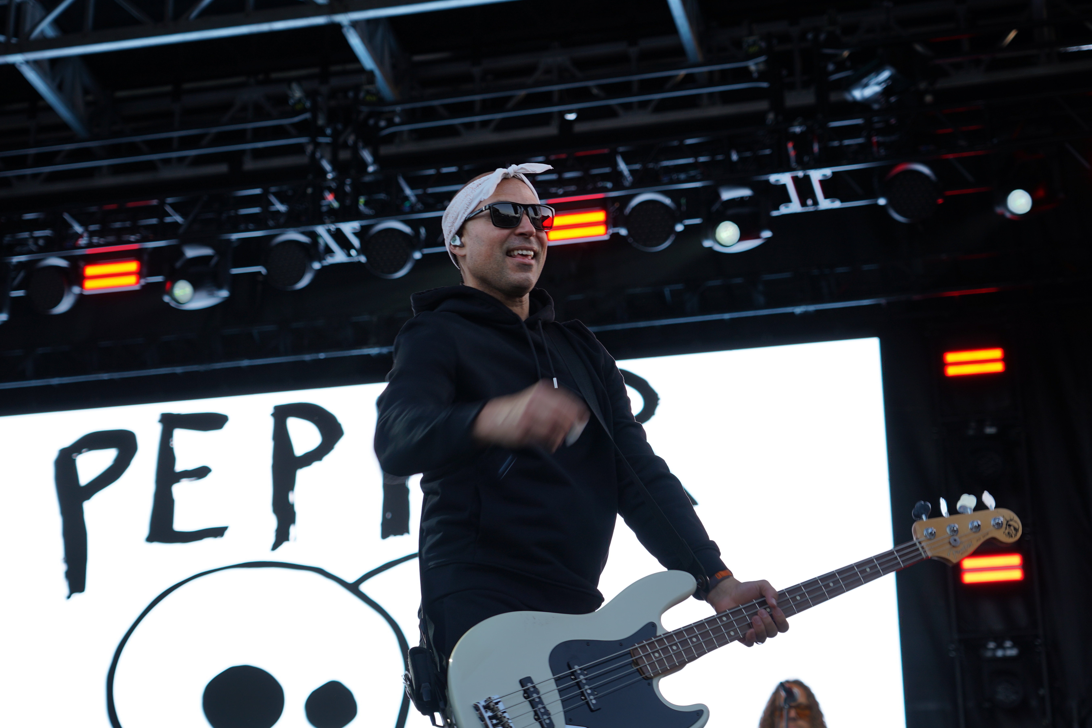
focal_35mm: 70
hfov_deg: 28.8
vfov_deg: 19.5
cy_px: 354
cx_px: 525
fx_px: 2123
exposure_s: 1/100
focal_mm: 63
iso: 100
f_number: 4.5
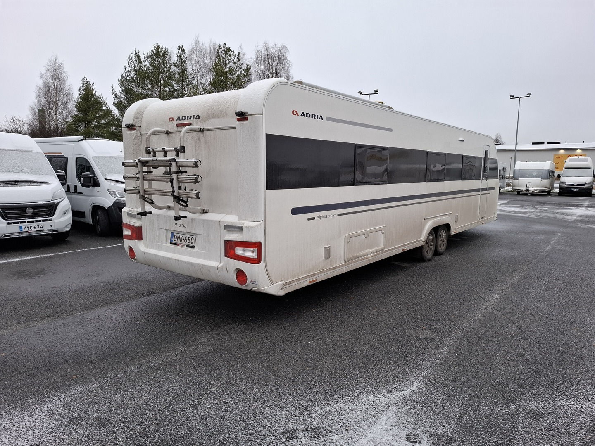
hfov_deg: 73.9
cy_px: 223
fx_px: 395
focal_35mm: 23
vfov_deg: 58.9
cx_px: 298
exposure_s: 1/100
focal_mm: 5.54
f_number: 1.8
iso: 50
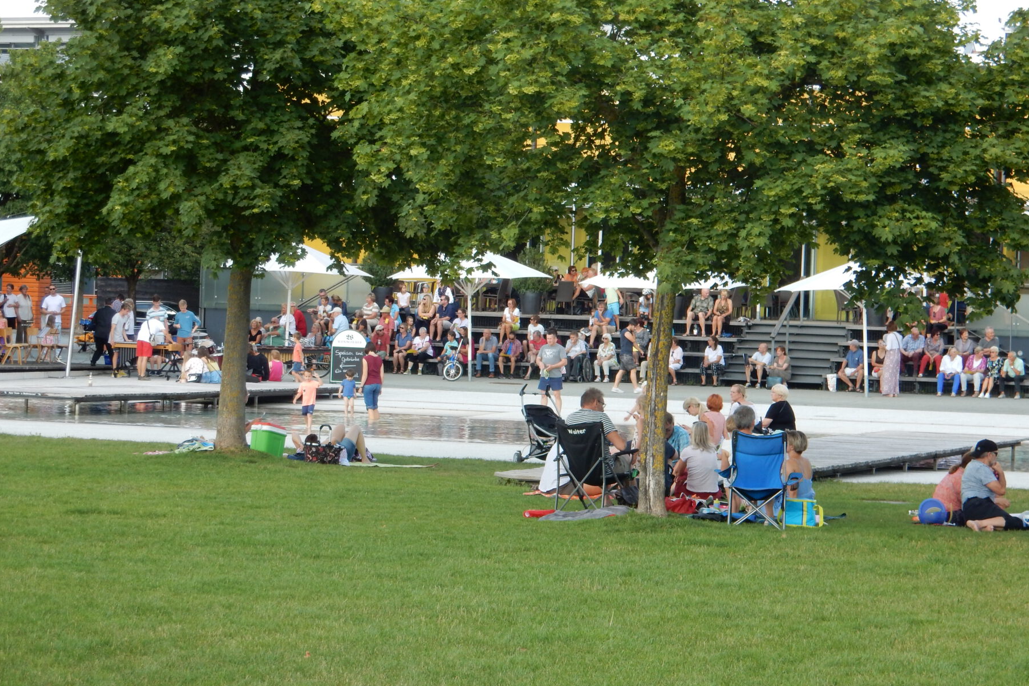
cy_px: 334
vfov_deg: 11.2
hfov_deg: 16.8
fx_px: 3487
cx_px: 515
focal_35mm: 122
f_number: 5.6
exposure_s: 1/100
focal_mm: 20.9
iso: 125
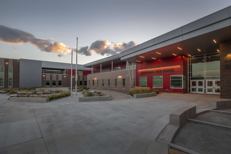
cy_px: 77
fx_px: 109
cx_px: 116
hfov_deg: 93.3
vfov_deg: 70.4
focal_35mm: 17
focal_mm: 17
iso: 400
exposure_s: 1/80
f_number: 8
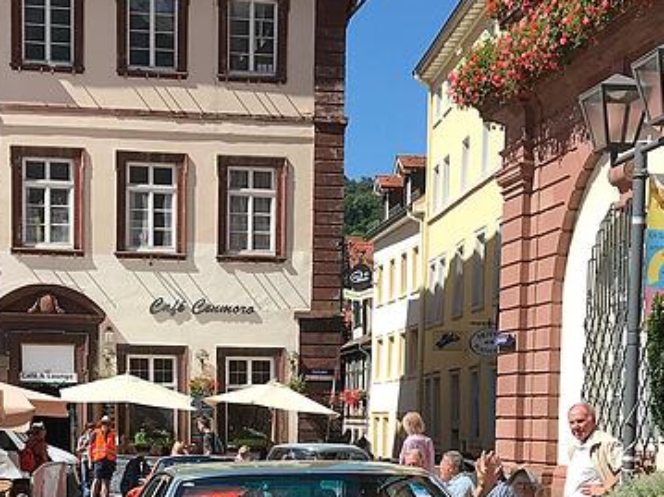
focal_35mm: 65
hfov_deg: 29.8
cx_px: 301
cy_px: 539
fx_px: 1246
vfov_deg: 21.5
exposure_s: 1/2083
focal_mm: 3.99
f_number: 1.8
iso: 20
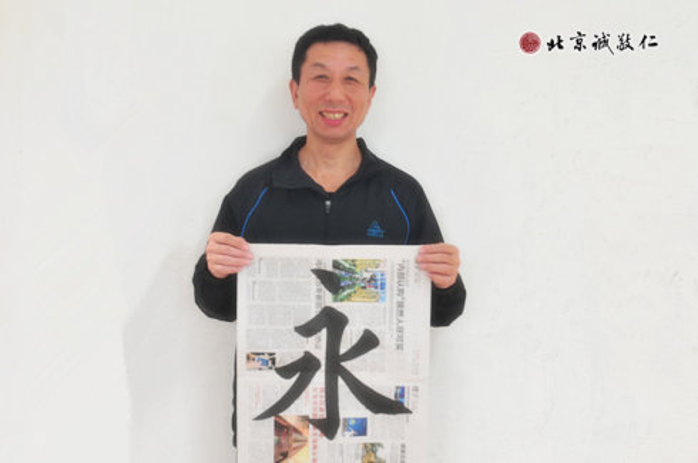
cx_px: 349
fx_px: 1161
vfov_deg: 22.5
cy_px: 232
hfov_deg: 33.5
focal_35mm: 60
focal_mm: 40
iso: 400
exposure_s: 1/60
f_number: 4
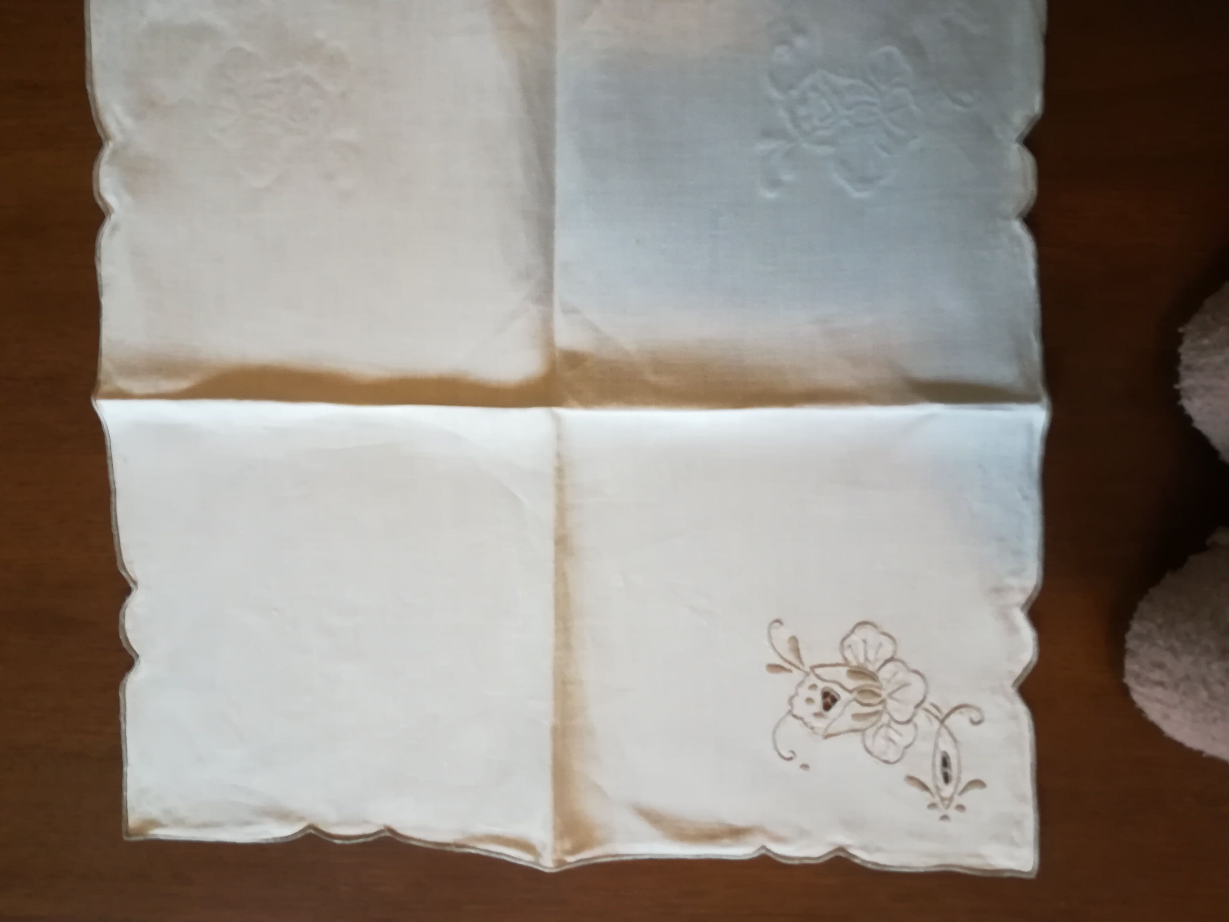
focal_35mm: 26
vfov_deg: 53.1
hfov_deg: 67.3
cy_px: 461
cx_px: 614
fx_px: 923
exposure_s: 1/33.3
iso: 400
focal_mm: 3.83
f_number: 2.2
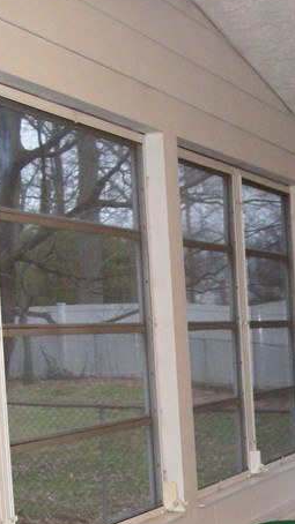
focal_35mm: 86
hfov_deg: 13.9
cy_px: 407
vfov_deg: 24.4
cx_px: 260
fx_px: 1197
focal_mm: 5.7
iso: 333
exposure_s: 1/30
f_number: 2.8
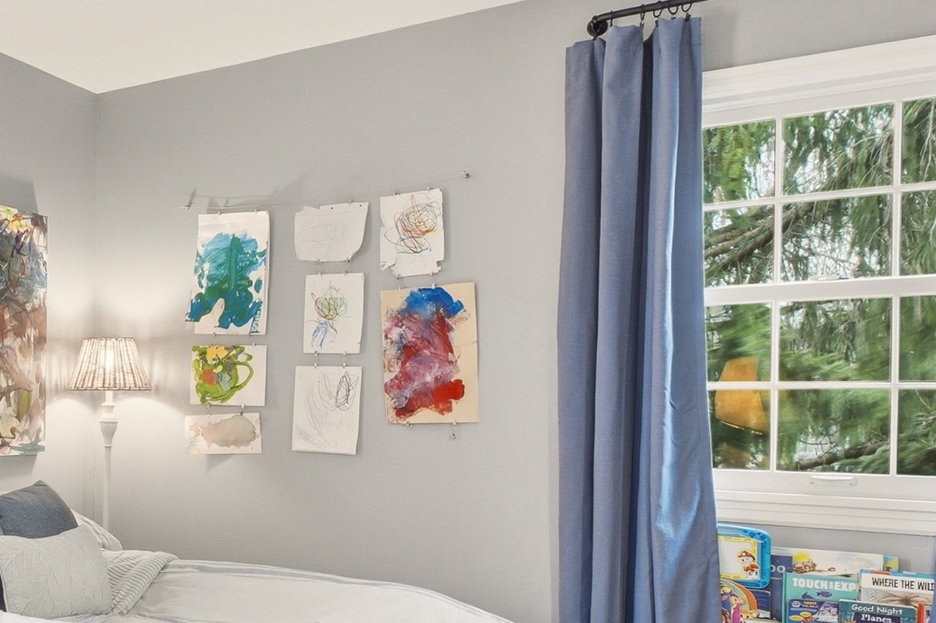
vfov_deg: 33.7
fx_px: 1013
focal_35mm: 39
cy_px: 436
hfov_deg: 43.2
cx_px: 19
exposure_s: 1/60
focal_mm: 10
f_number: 9
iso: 400
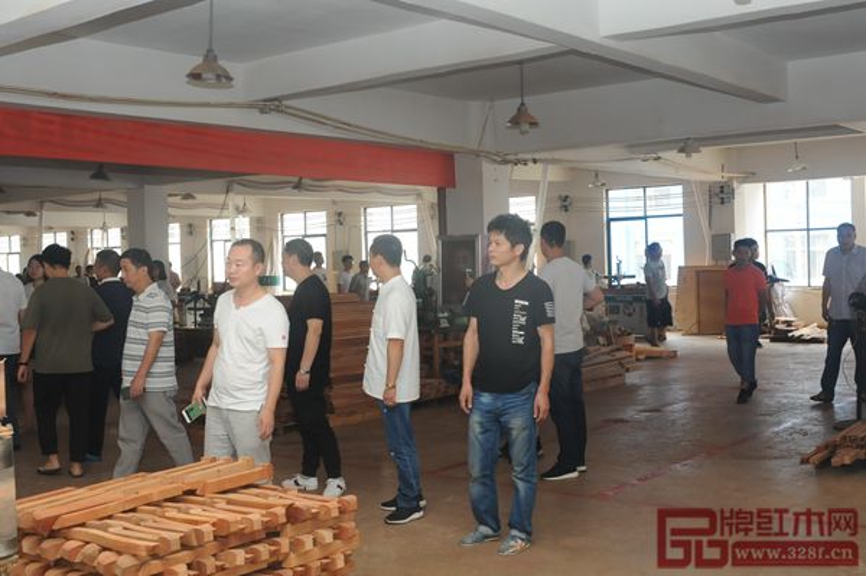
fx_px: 1046
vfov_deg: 30.8
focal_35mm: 44
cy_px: 288
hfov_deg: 45.0
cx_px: 433
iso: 800
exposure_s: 1/60
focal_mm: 29
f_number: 8
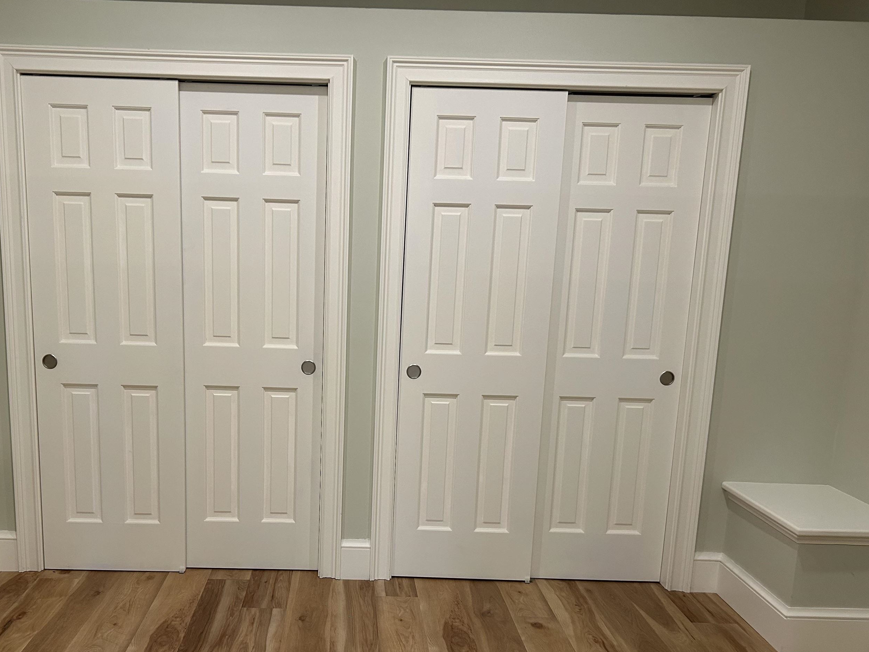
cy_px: 399
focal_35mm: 32
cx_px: 353
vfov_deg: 43.9
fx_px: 803
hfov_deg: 56.4
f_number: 1.5
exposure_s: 1/60
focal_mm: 5.7
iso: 160
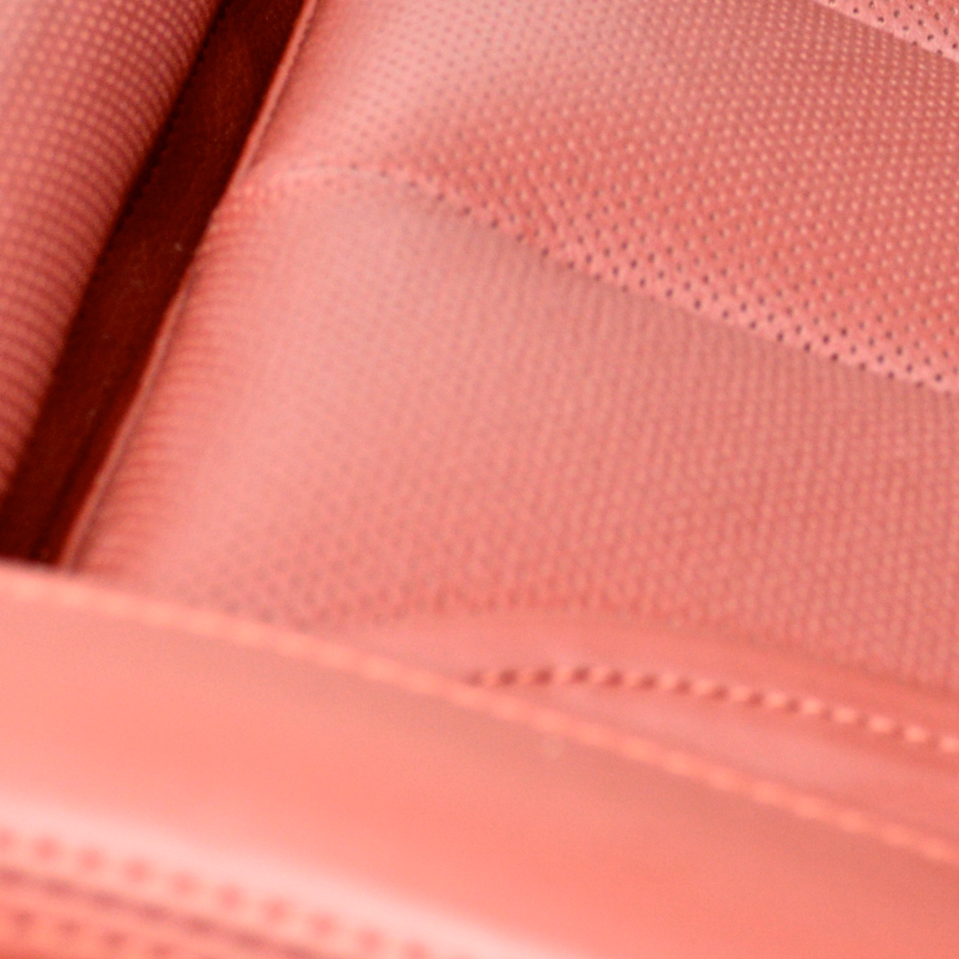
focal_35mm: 156
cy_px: 4
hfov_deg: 11.0
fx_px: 4890
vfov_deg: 11.1
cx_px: 1114
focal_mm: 30
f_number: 4.8
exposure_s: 1/100
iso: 400
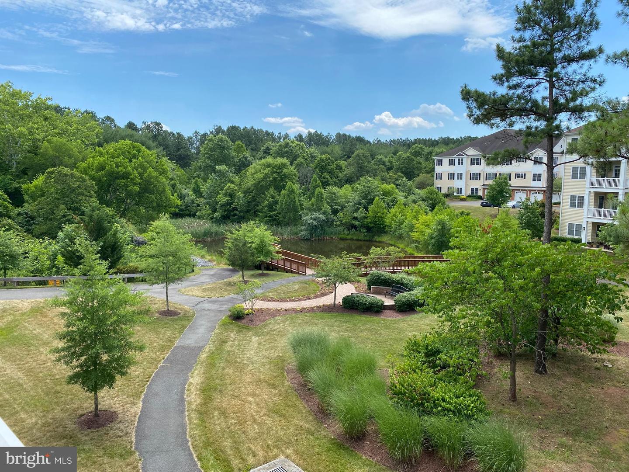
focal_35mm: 26
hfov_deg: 67.3
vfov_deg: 53.1
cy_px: 236
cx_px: 314
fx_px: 472
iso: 32
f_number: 1.8
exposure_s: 1/2028
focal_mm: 4.25
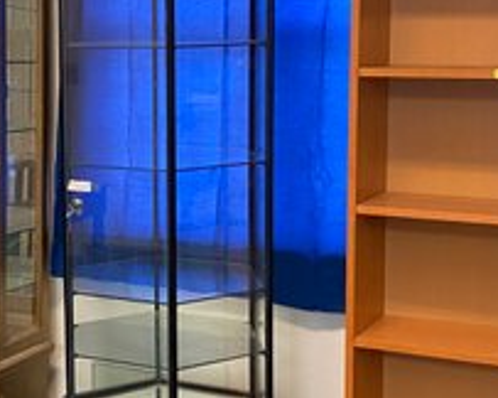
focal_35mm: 79
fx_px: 1163
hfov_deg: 23.7
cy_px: 178
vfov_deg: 19.4
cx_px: 87
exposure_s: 1/60
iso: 400
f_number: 1.8
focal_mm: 4.25
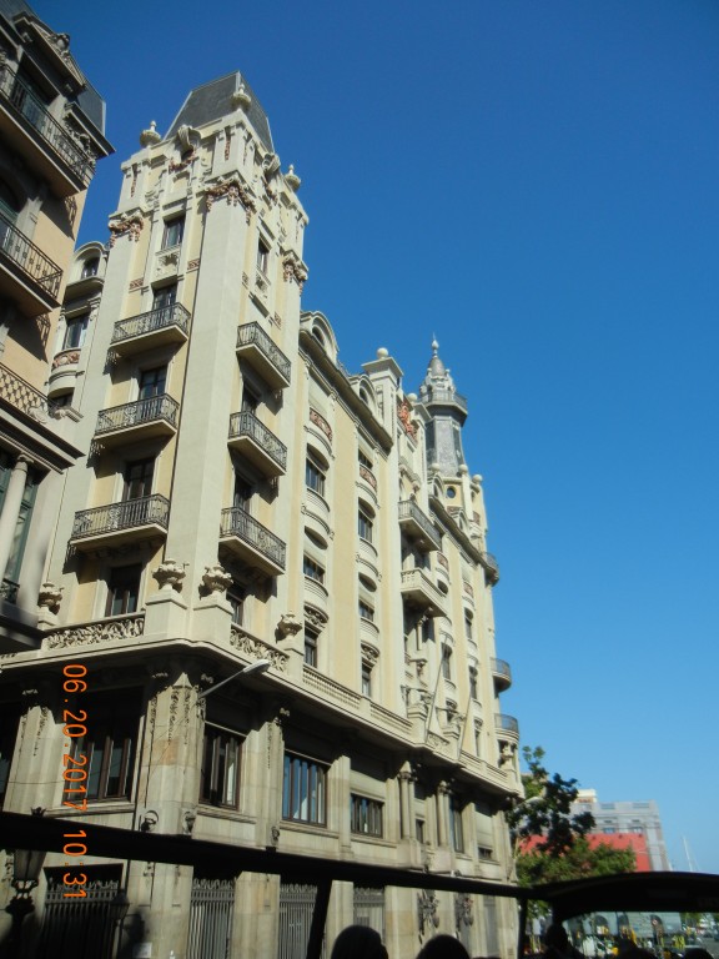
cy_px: 480
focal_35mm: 30
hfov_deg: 46.8
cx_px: 360
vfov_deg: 60.0
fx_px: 831
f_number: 7
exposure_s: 1/484
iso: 160
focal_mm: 5.4
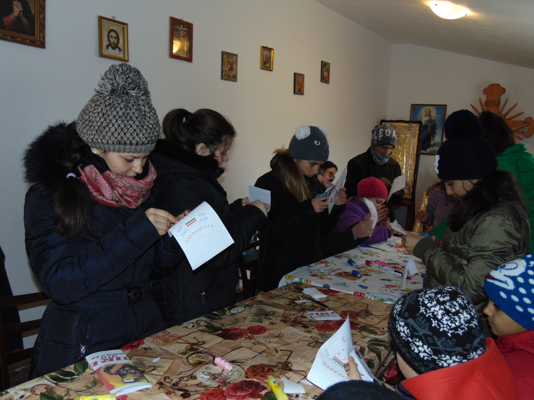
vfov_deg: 46.8
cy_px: 200
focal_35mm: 30
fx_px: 463
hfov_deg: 60.0
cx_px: 267
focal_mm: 5.4
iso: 200
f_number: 3.1
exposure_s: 1/40
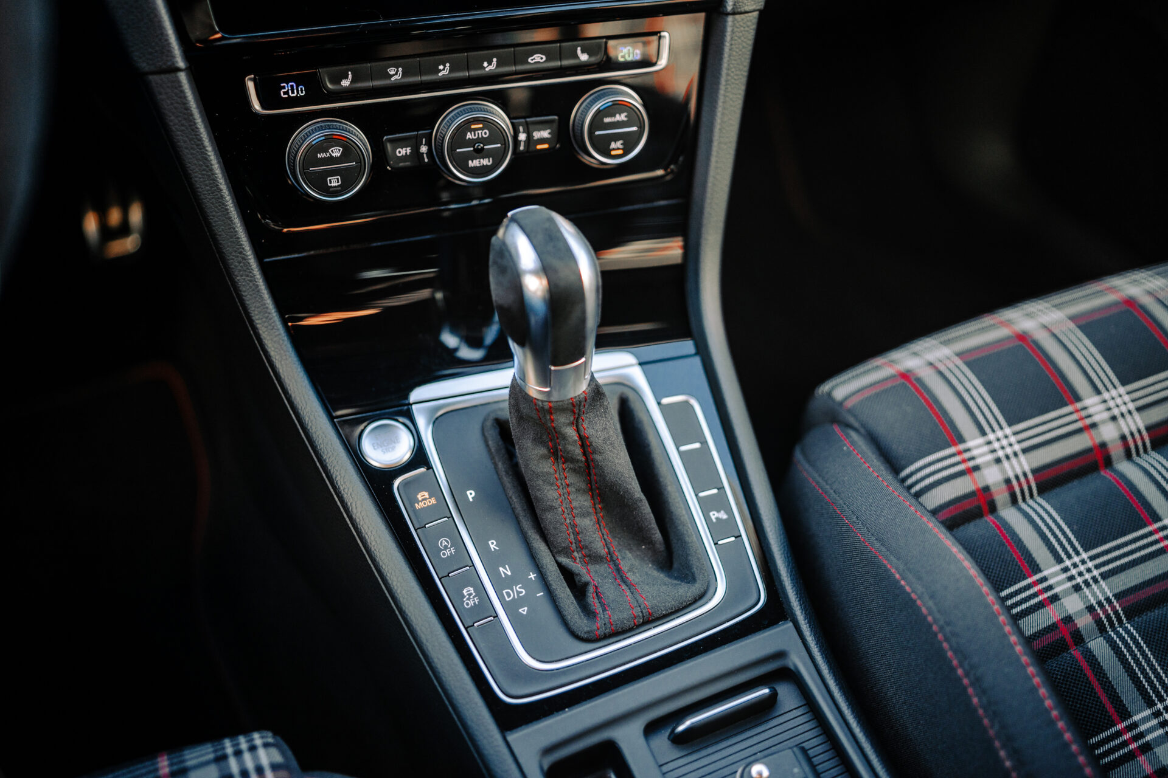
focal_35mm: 35
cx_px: 584
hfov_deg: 54.4
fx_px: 1135
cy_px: 389
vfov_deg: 37.9
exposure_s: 1/160
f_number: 1.4
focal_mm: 35
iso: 100
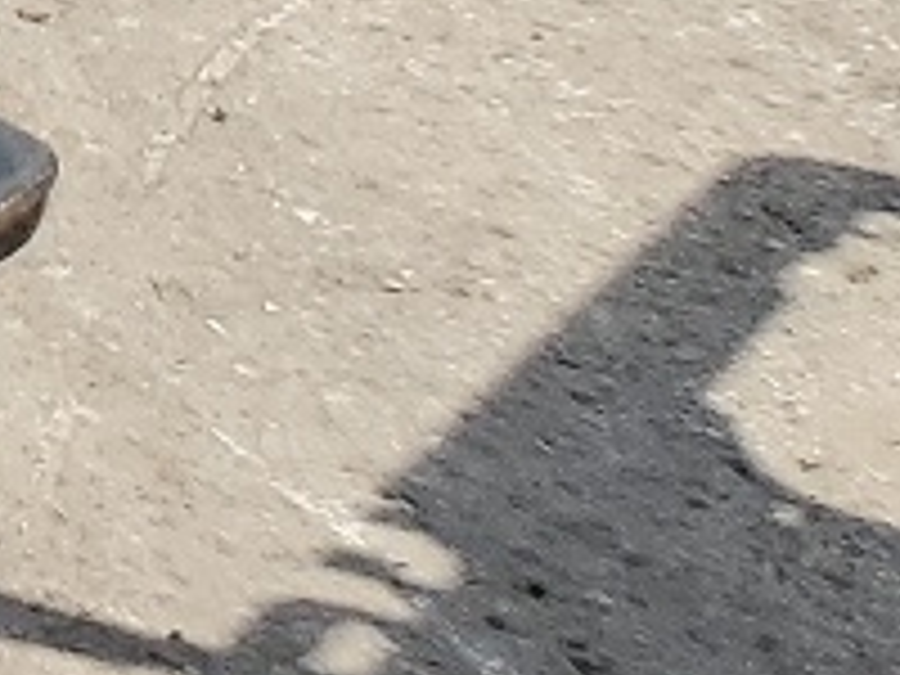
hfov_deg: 7.3
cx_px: -2583
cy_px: -1022
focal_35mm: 208
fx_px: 5408
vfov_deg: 6.7
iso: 50
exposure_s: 1/3333
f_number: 1.5
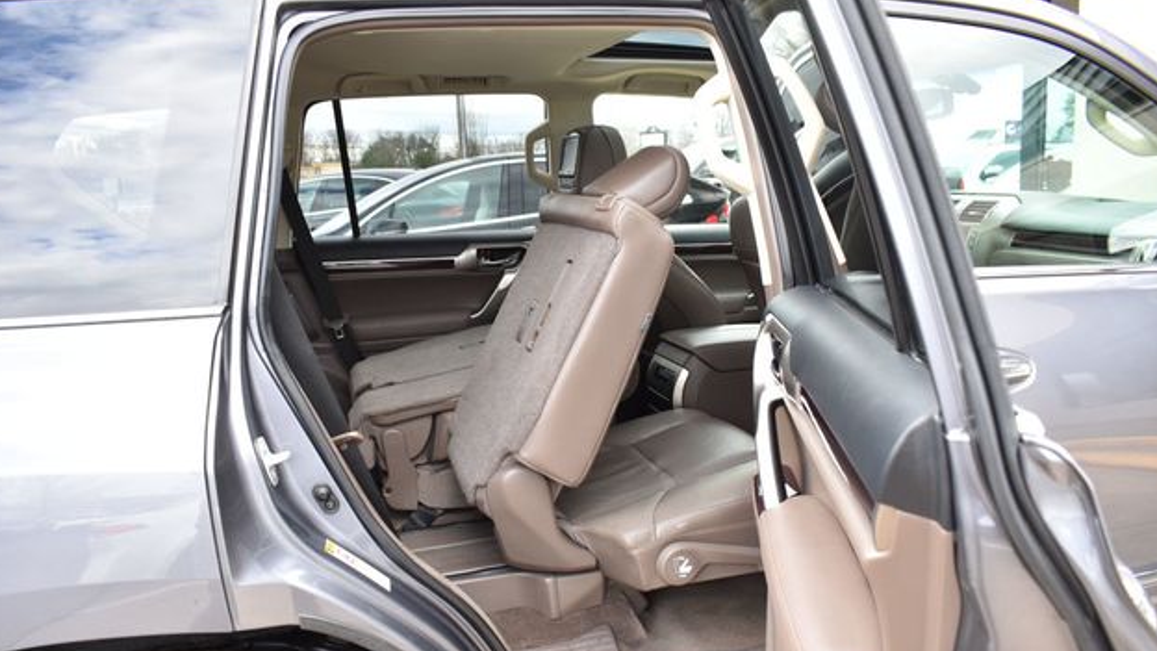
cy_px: 380
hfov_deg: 66.1
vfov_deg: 40.1
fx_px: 890
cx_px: 580
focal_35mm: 29
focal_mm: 18
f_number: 5.6
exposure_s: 1/125
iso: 450
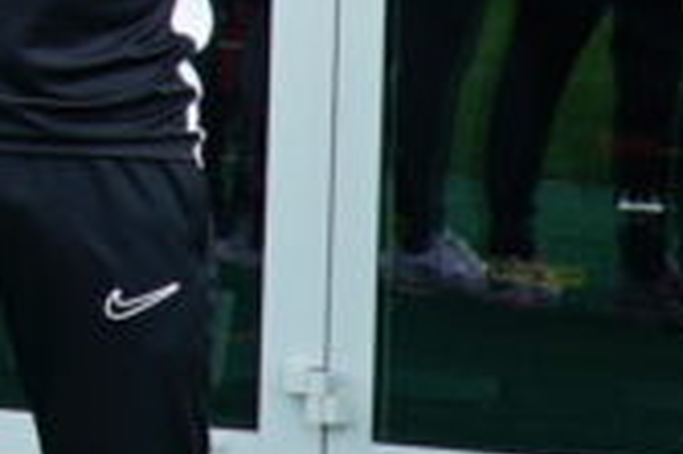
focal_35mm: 276
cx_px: -1219
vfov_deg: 4.9
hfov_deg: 6.9
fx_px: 5231
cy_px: -123
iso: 100
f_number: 8
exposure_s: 1/80
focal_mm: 30
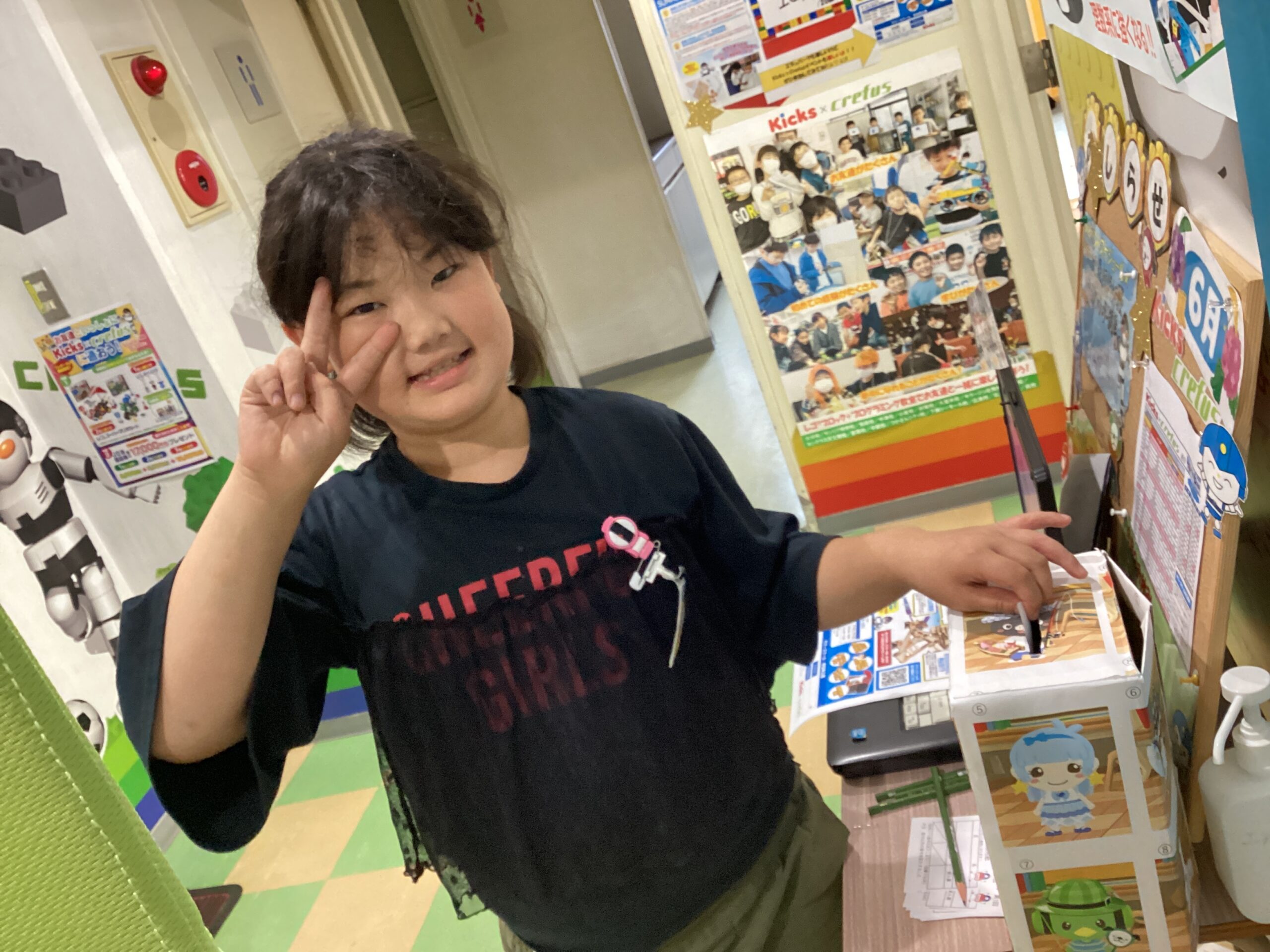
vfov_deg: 45.4
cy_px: 476
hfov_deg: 58.4
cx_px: 635
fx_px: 1137
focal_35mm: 31
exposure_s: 1/30
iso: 400
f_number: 2.4
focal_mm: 3.3
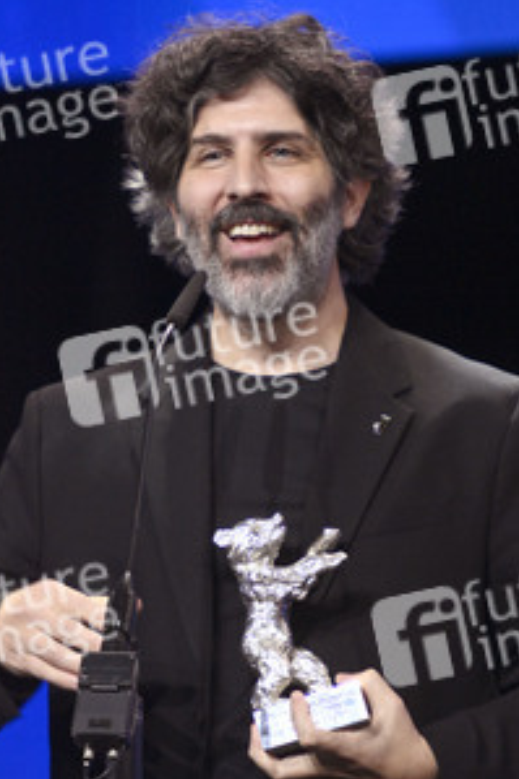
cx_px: 269
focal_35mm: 428
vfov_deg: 4.8
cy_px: 495
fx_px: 9266
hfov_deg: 3.2
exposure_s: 1/200
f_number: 5.6
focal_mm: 320
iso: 10000
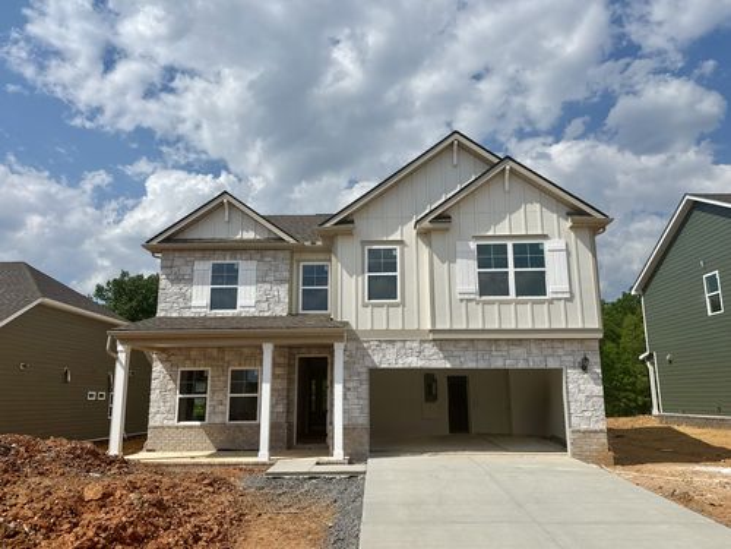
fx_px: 507
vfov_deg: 56.8
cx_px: 366
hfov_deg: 71.6
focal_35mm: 24
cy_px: 274
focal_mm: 6.76
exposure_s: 1/10309
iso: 80
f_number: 1.78
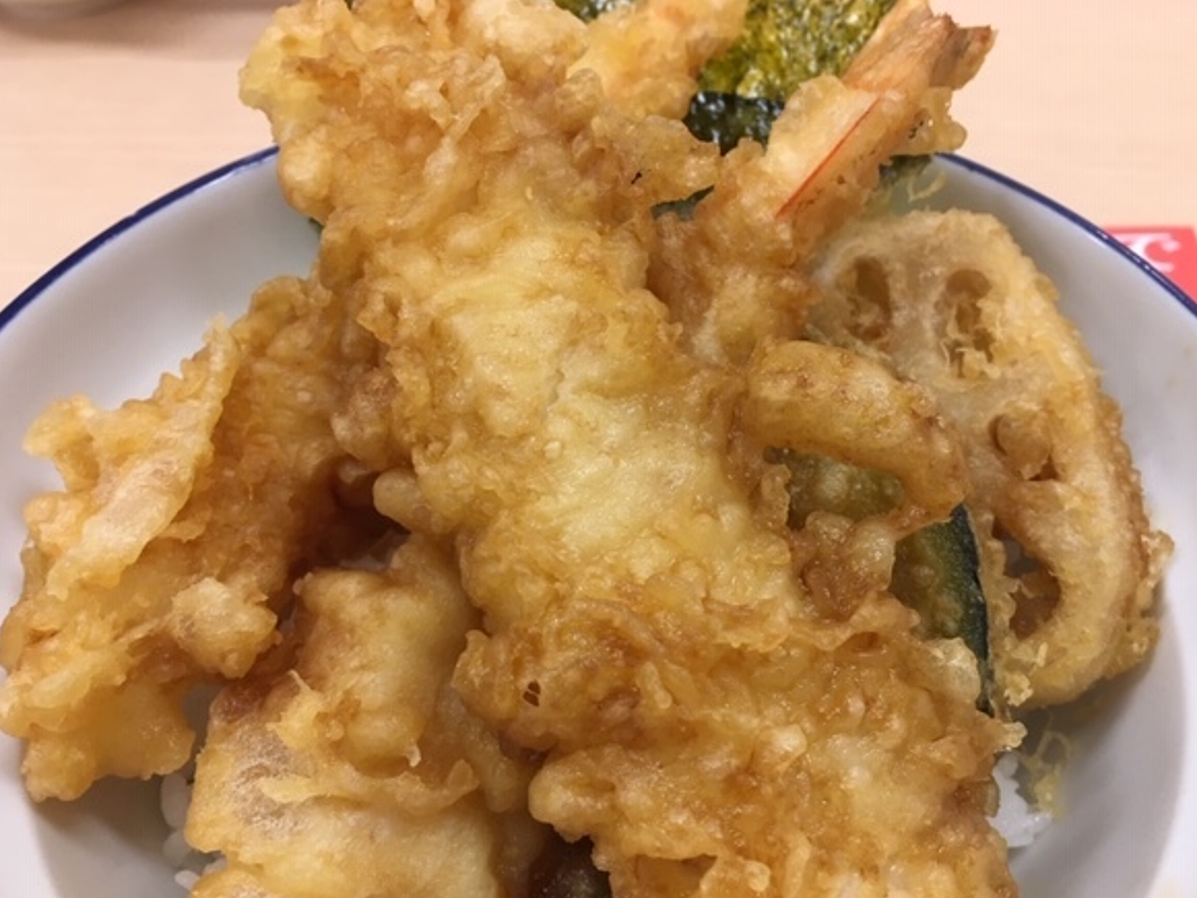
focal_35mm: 32
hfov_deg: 56.8
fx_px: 1107
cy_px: 477
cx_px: 629
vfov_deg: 44.1
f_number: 2.2
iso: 40
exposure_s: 1/30
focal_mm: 4.15
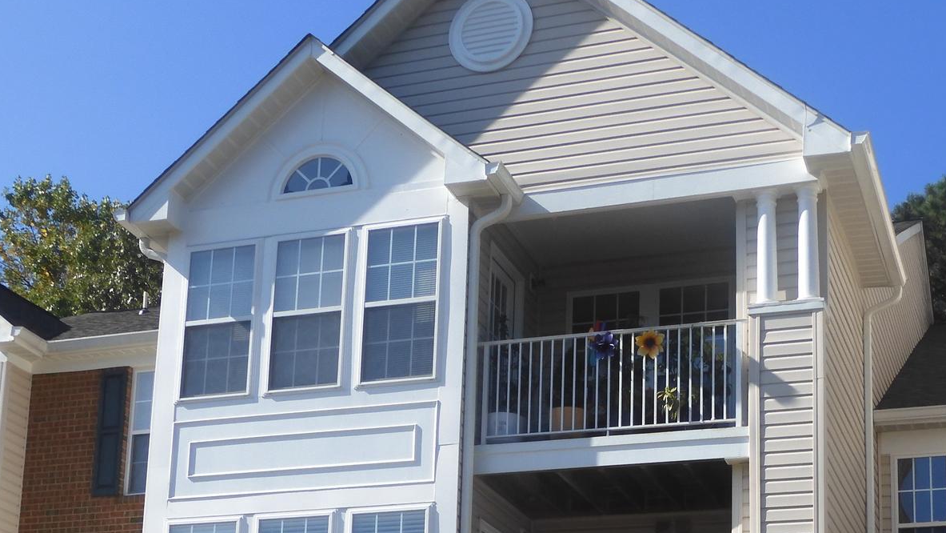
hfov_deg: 31.9
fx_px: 1656
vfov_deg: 17.6
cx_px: 507
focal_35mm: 66
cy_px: 592
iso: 100
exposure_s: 1/800
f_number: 4
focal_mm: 6.2
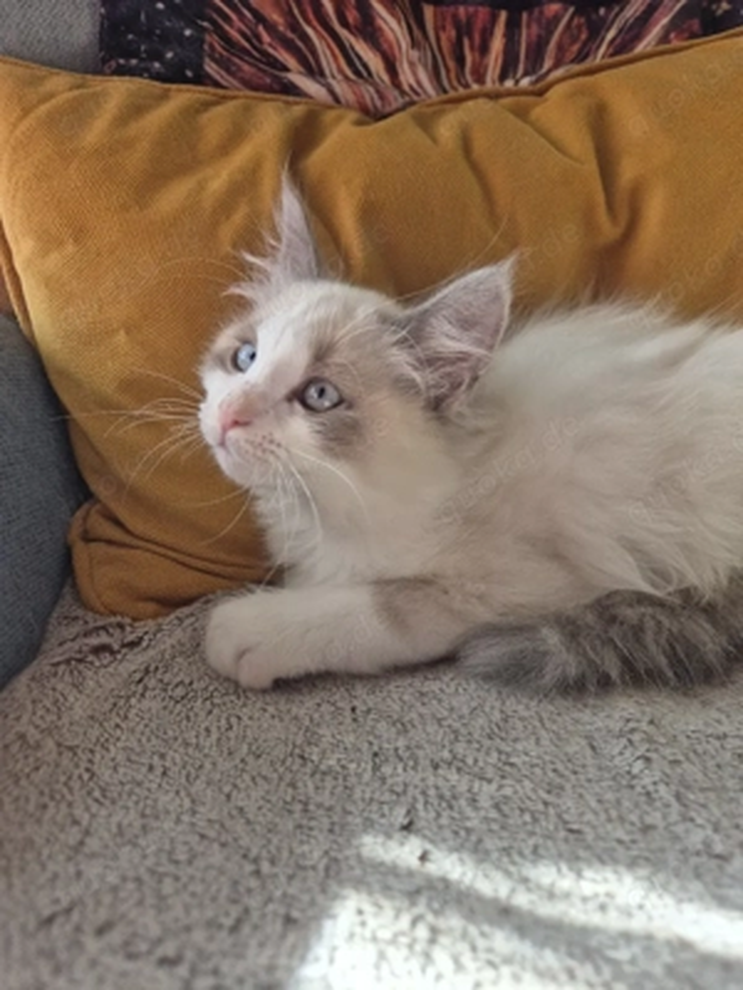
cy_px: 495
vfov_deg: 73.9
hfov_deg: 58.9
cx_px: 372
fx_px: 658
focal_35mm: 23
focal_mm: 5.4
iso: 64
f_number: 1.8
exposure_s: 1/182
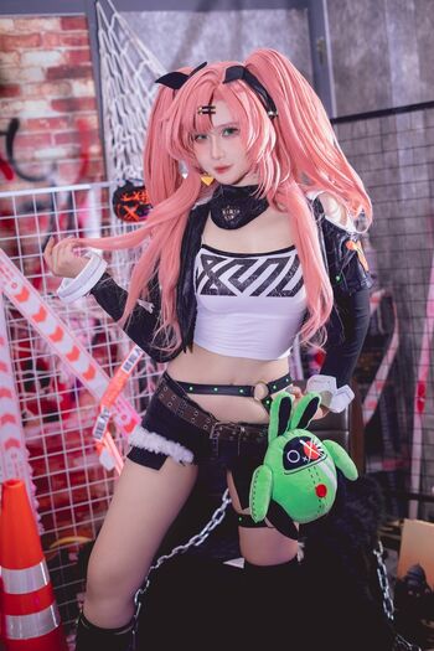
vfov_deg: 39.6
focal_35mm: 50
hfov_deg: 27.0
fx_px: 904
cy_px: 326
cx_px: 217
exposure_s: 1/100
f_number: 2.8
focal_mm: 50
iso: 100
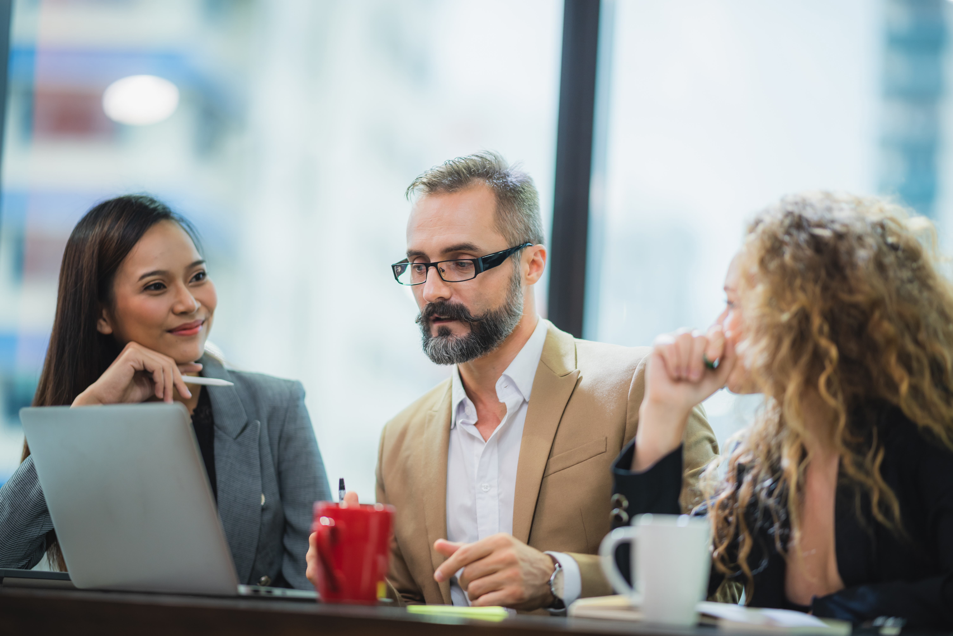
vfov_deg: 13.1
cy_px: 318
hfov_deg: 19.4
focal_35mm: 105
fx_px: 2781
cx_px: 476
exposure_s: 1/250
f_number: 1.4
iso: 200
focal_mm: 105
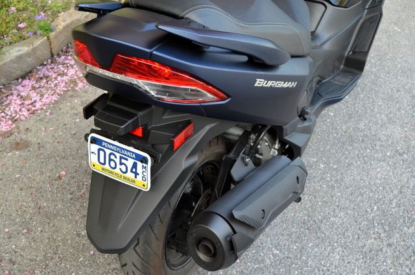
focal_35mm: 45
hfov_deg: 43.7
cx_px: 208
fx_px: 518
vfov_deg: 29.7
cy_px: 138
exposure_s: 1/100
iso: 400
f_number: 5
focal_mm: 30
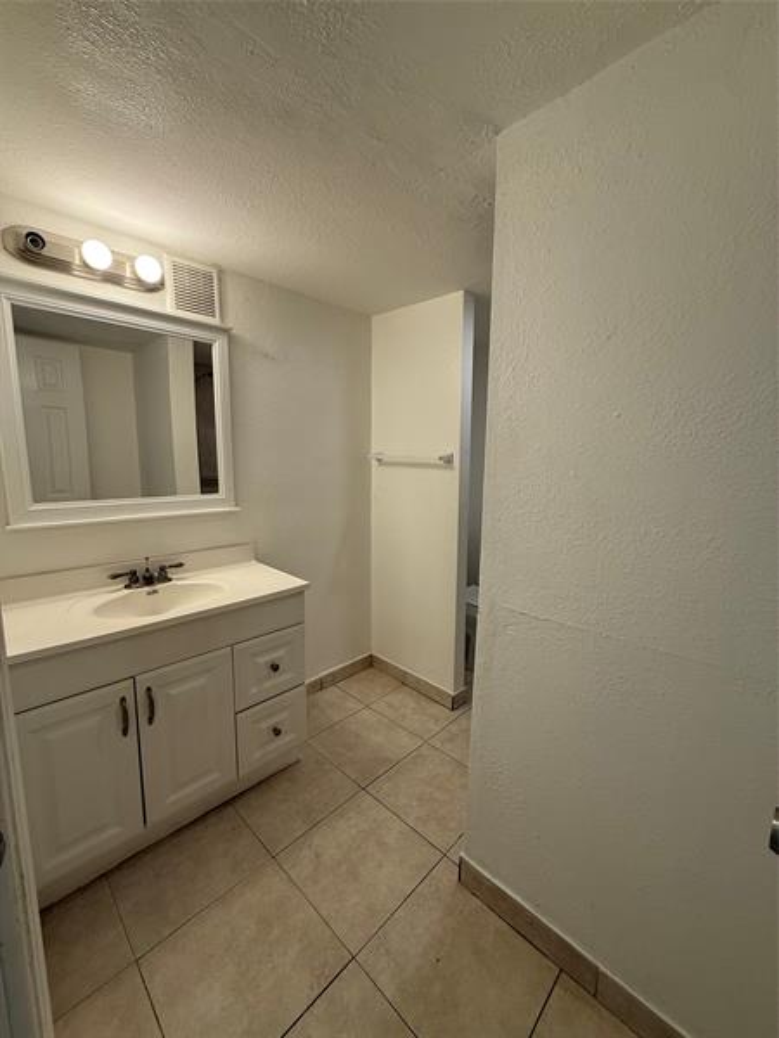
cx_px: 390
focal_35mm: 14
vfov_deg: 102.1
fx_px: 420
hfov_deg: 85.7
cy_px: 519
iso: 160
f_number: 2.2
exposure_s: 1/120
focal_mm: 2.22
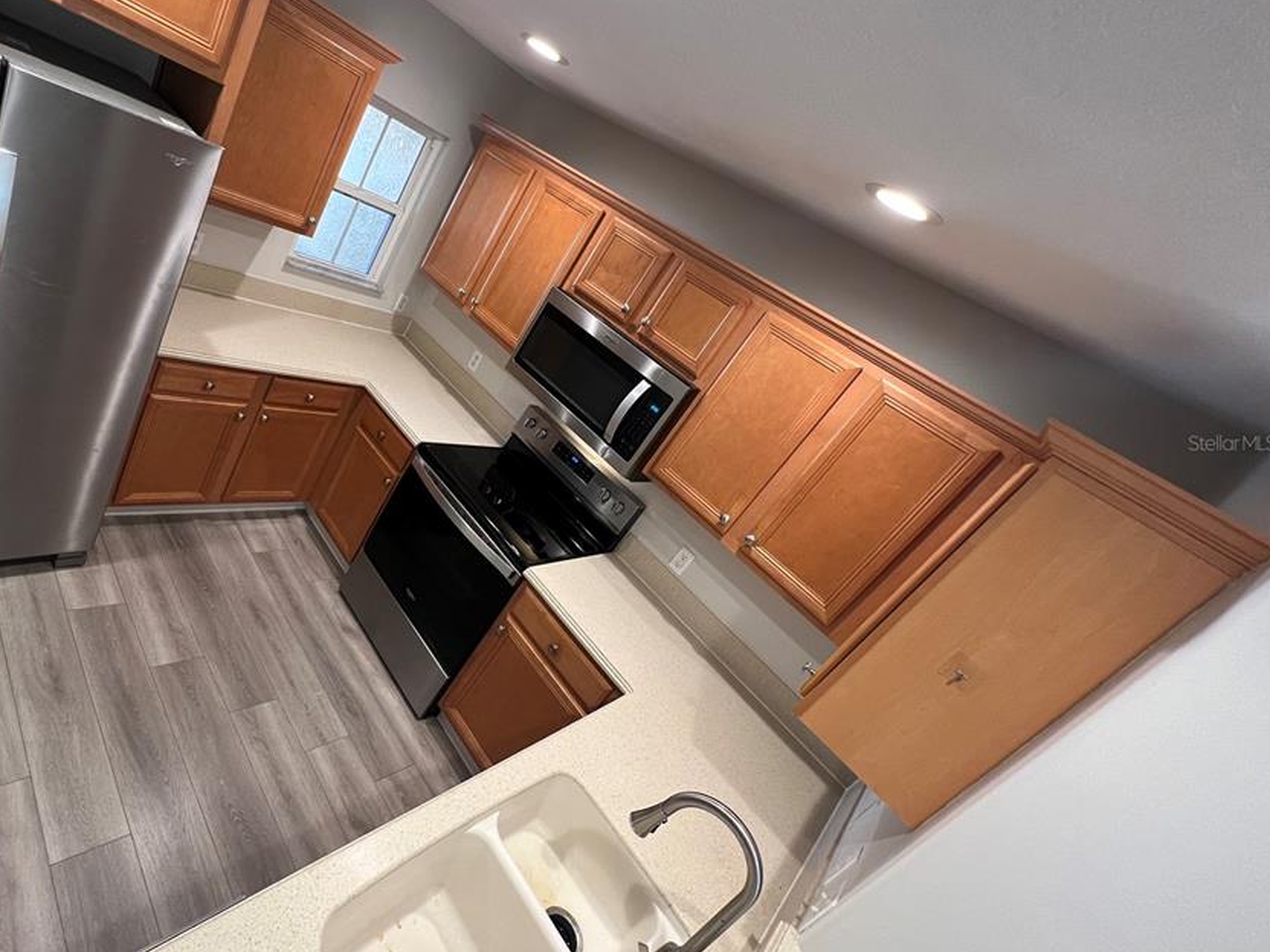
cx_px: 499
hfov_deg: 93.1
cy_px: 442
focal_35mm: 16
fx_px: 587
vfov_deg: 78.0
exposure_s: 1/67
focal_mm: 1.57
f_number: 1.8
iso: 250
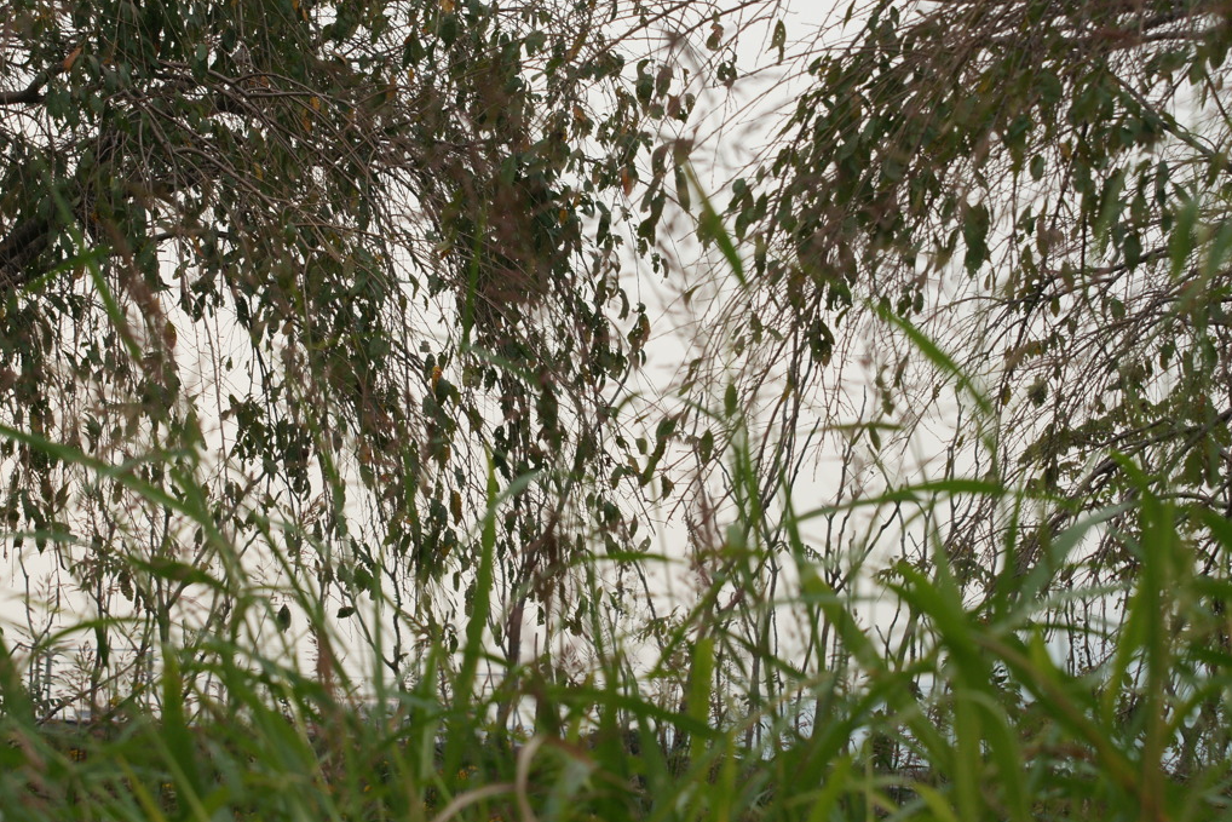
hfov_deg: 11.4
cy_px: 410
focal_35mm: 181
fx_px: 6195
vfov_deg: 7.6
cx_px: 617
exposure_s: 1/160
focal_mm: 120
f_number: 11
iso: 200
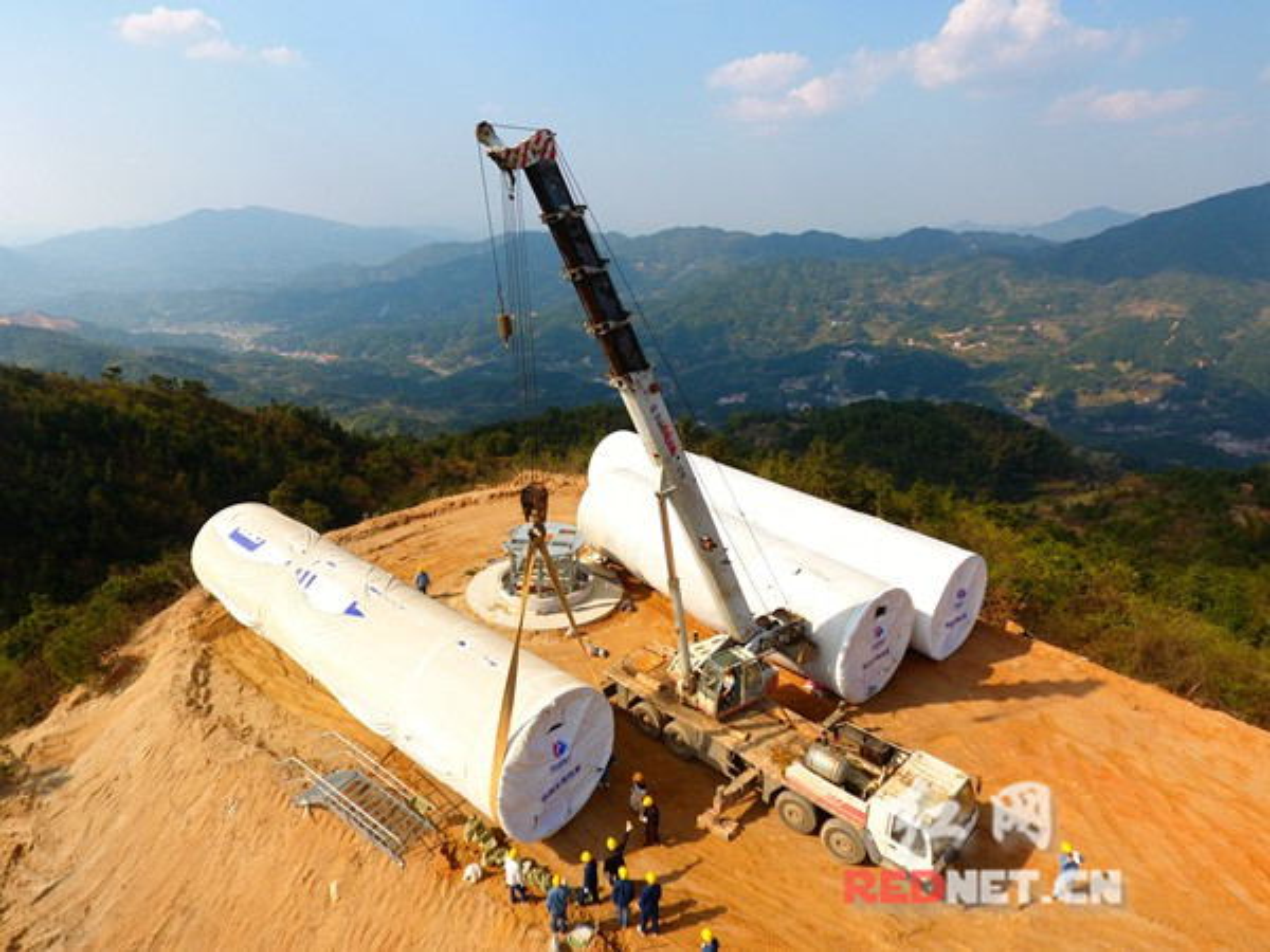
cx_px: 635
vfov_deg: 66.0
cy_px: 476
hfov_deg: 81.7
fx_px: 734
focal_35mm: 20
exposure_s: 1/650
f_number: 2.8
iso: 100
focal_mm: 3.61
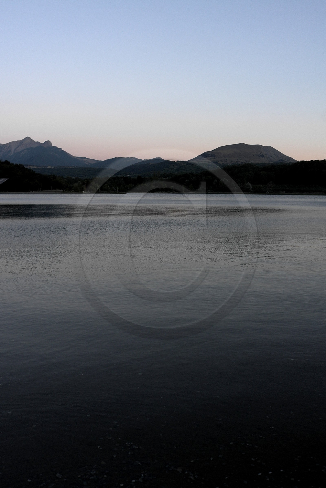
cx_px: 163
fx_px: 488
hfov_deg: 36.9
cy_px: 244
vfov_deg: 53.1
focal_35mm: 36
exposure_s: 1/160
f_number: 4.5
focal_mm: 24
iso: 400
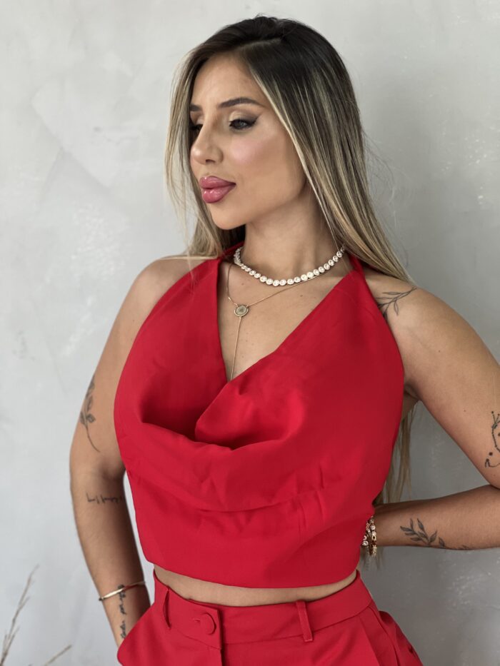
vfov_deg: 25.3
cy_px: 333
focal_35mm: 77
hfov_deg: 19.1
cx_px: 250
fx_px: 1483
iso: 200
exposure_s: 1/120
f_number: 2.8
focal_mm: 9
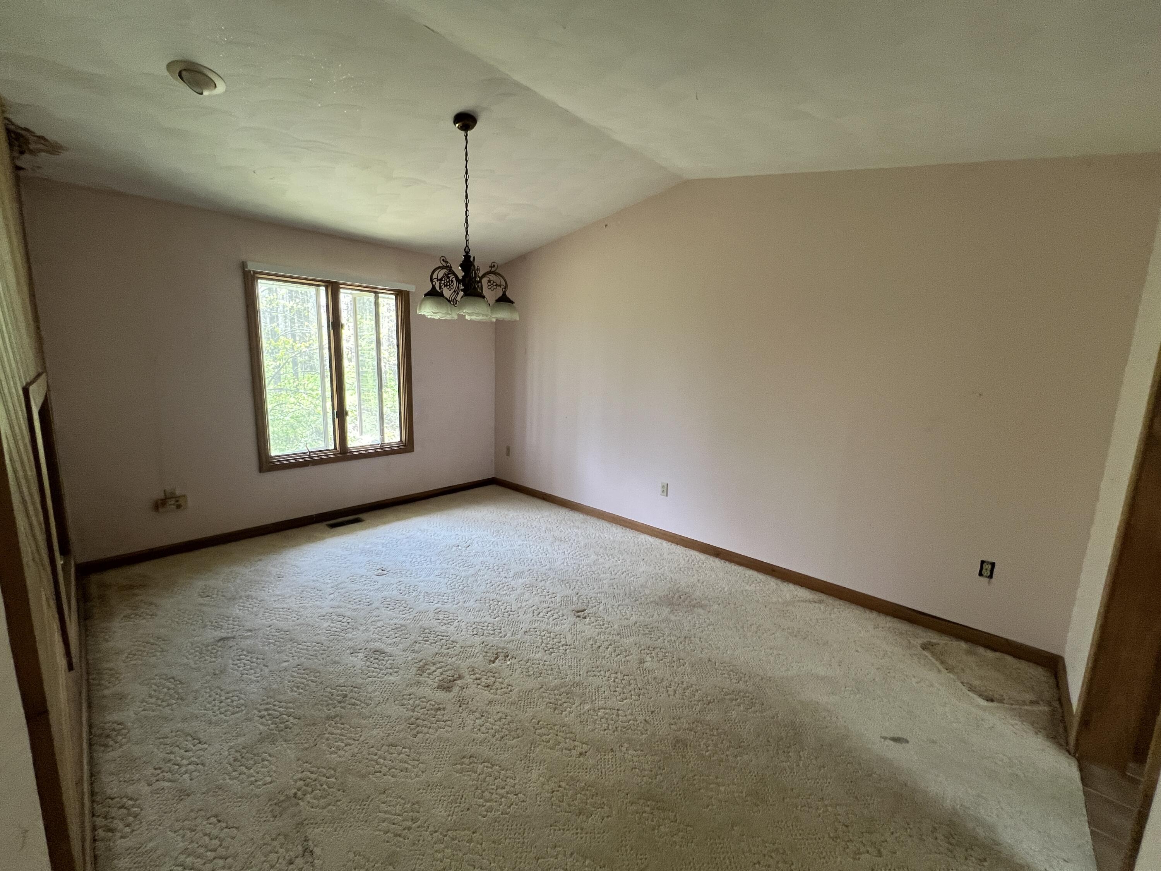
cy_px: 436
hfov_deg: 106.2
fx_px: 436
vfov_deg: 89.9
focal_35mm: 13
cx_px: 580
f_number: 1.8
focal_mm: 1.57
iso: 250
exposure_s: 1/86
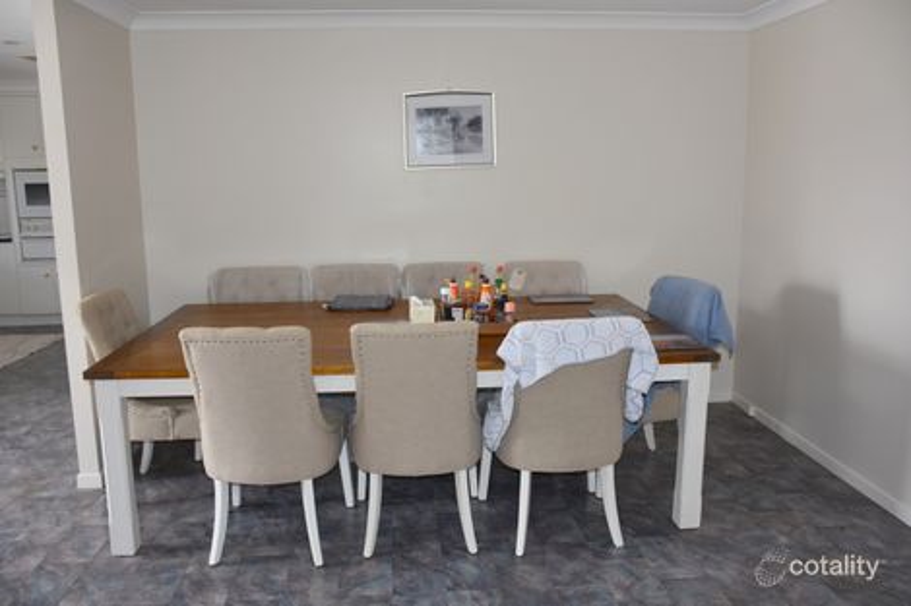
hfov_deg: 61.9
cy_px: 303
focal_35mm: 30
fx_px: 759
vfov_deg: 43.6
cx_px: 456
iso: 400
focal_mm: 20
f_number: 3.5
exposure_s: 1/80
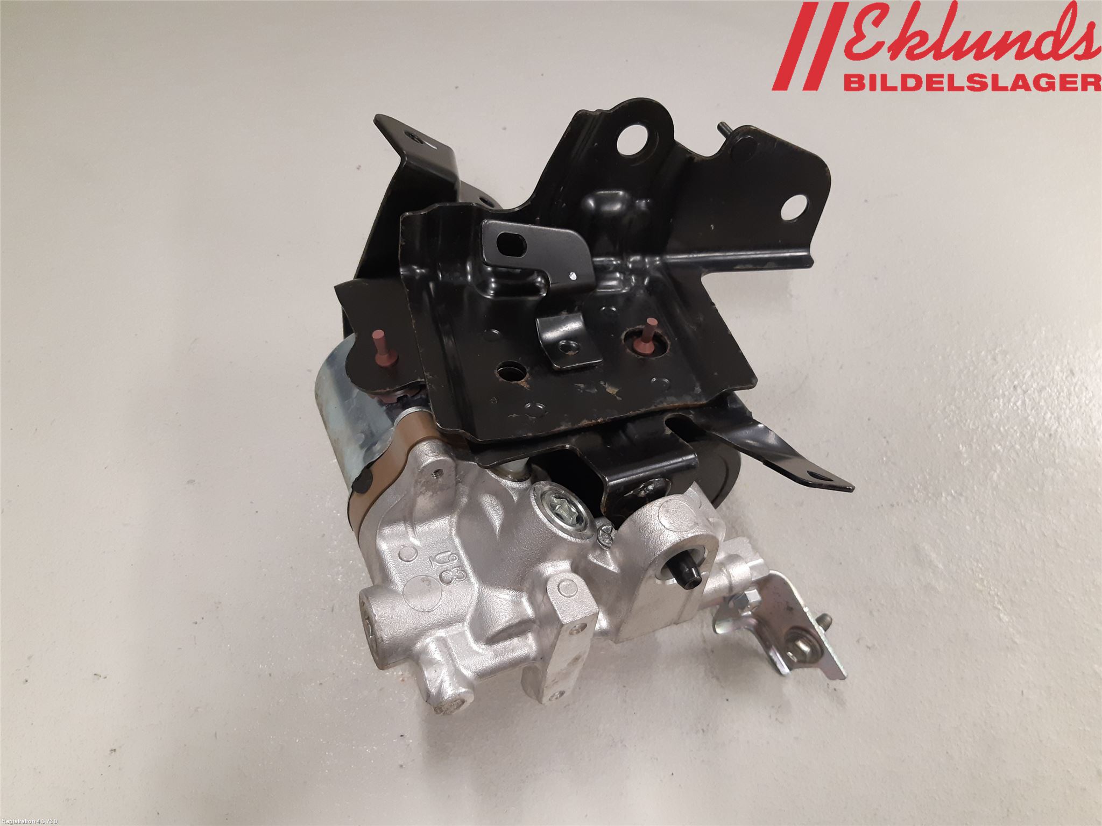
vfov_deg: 53.1
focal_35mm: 26
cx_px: 551
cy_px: 413
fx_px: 828
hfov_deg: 67.3
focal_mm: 3.93
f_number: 1.7
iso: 200
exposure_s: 1/50
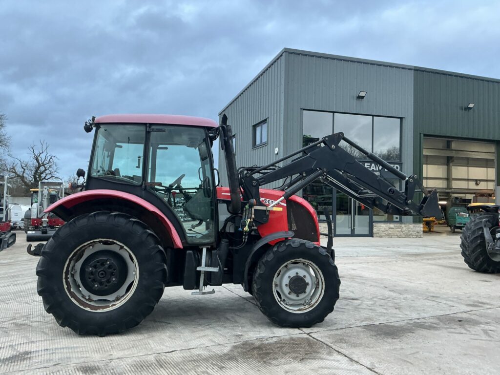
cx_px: 250
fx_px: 404
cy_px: 188
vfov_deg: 49.7
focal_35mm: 28
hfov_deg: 63.4
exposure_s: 1/122
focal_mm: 3
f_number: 1.8
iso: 64
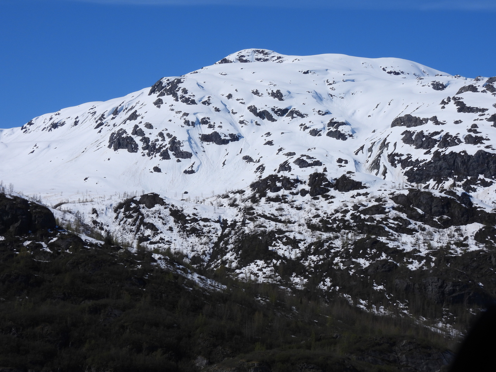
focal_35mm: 75
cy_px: 186
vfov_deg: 19.6
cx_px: 248
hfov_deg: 26.0
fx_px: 1075
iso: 100
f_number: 5
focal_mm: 13.4
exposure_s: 1/2000
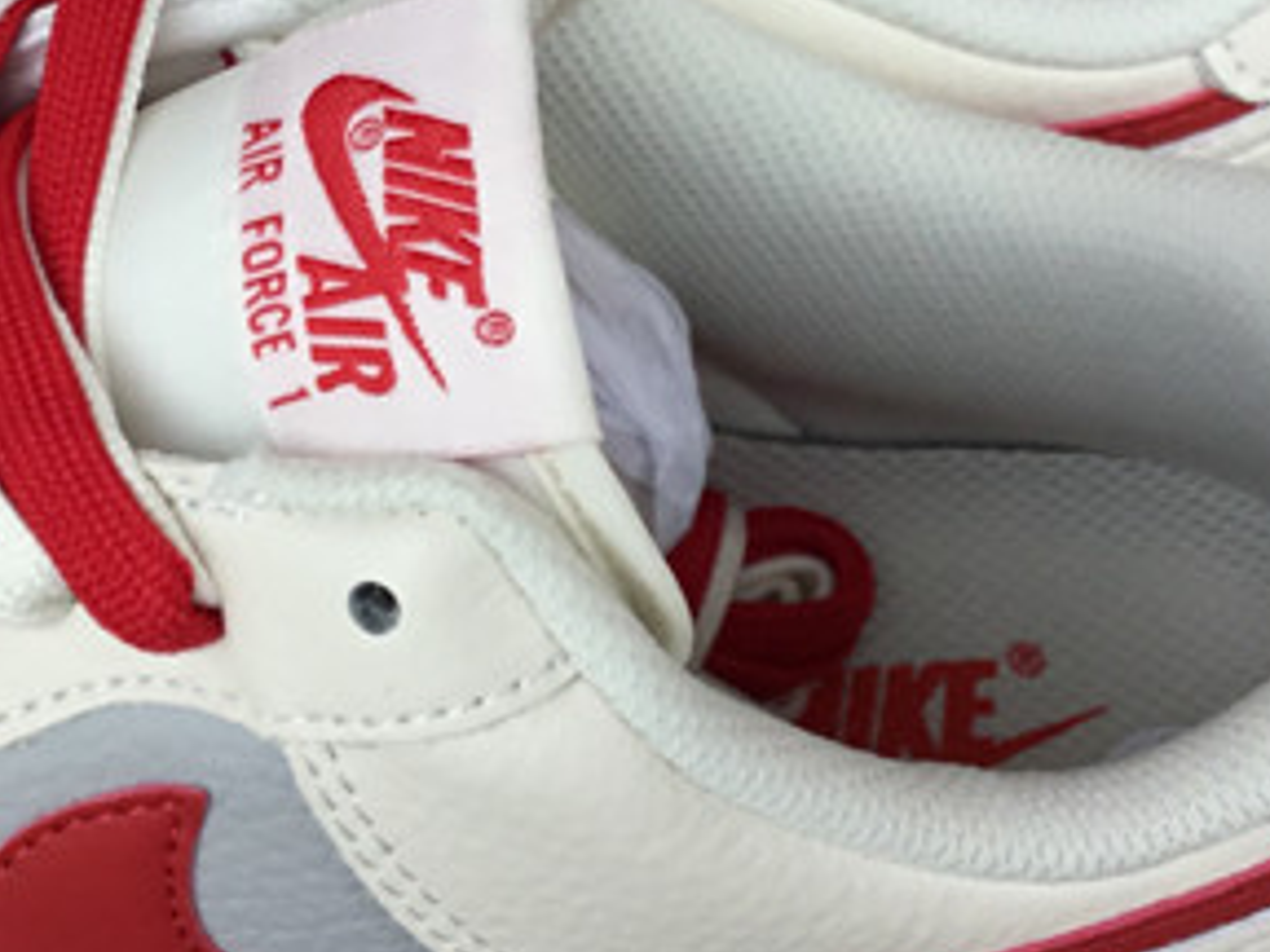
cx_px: 322
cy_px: 95
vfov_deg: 15.1
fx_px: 3559
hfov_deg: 20.1
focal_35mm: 97
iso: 25
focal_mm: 3.3
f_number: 2.4
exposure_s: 1/547
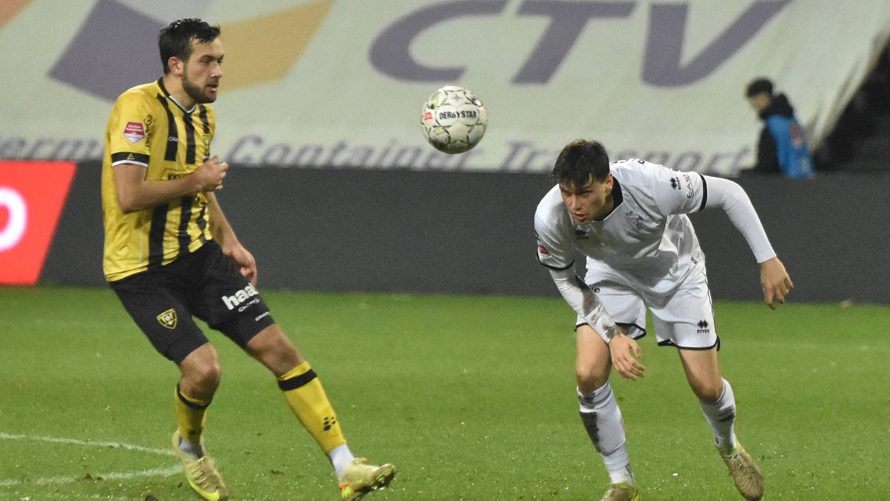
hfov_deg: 7.8
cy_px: 280
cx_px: 445
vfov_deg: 4.4
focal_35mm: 276
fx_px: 6503
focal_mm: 175
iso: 2500
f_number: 2.8
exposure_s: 1/800
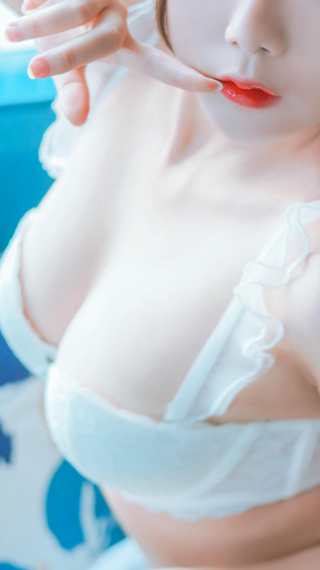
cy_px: 212
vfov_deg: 22.6
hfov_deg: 12.9
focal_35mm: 94
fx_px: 1418
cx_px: 192
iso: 320
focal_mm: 35
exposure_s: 1/40
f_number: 2.8
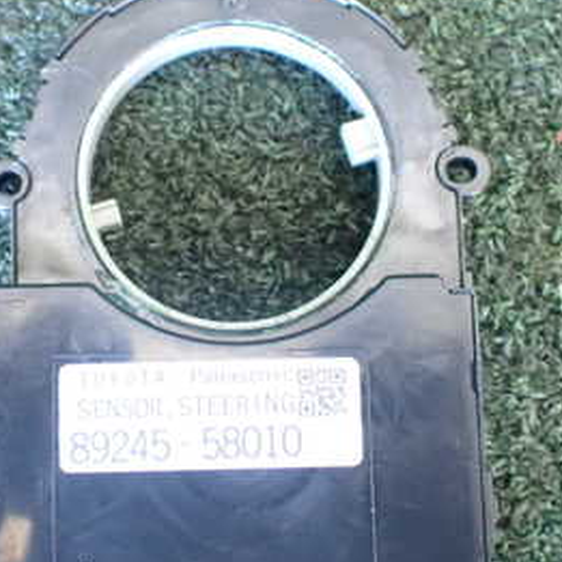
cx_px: 224
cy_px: 314
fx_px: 1120
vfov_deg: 28.1
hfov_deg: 28.1
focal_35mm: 61
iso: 1250
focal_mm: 5.4
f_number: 2.3
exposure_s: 1/30
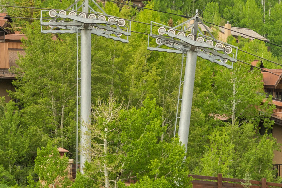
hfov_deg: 6.0
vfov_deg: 4.0
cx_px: 238
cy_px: -21
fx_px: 2688
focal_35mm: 343
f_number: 5.6
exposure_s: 1/500
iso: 400
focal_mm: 105
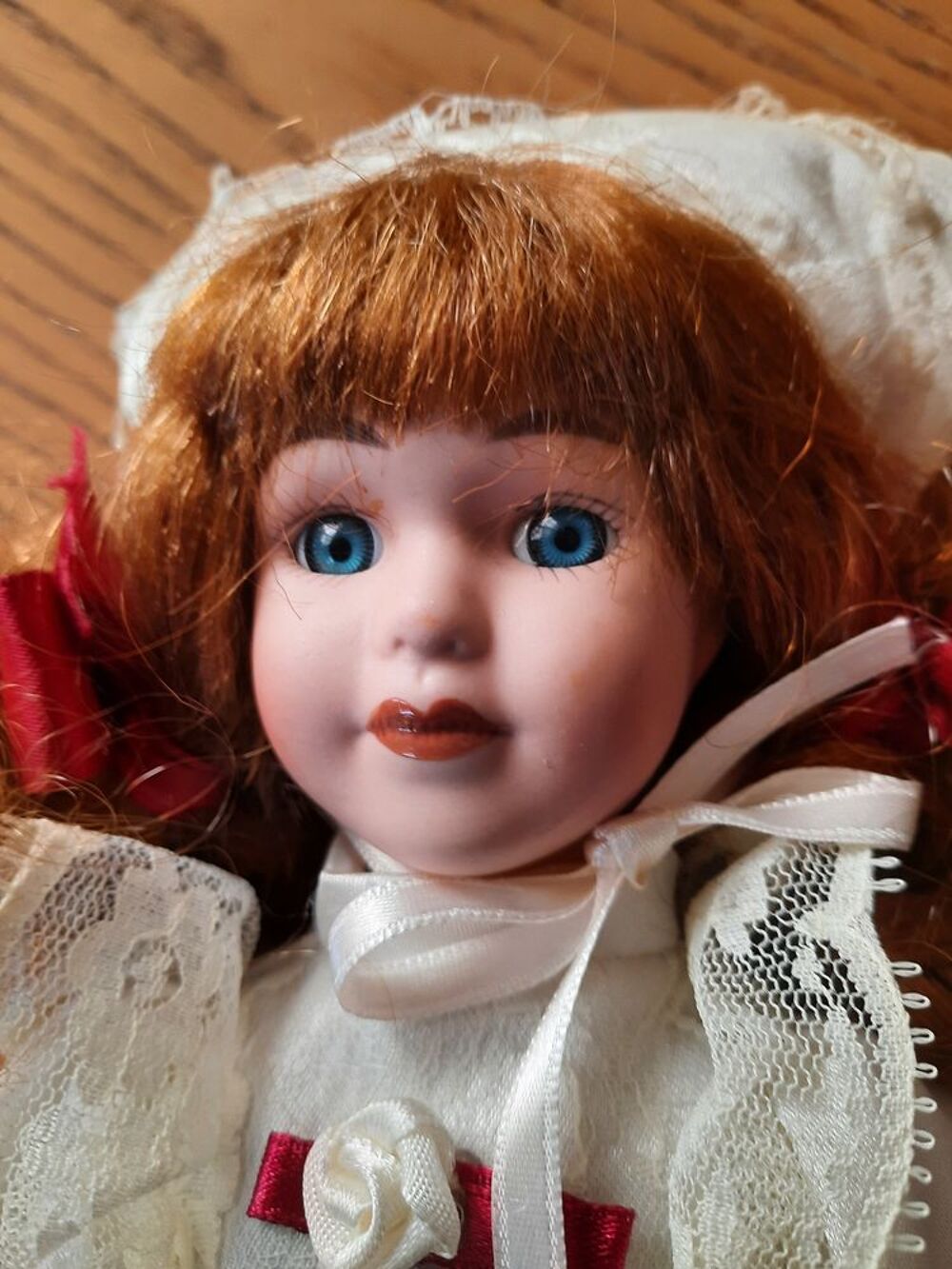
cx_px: 476
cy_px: 634
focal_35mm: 25
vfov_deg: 69.4
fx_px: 917
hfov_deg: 54.9
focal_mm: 4.6
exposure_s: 1/50
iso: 80
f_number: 2
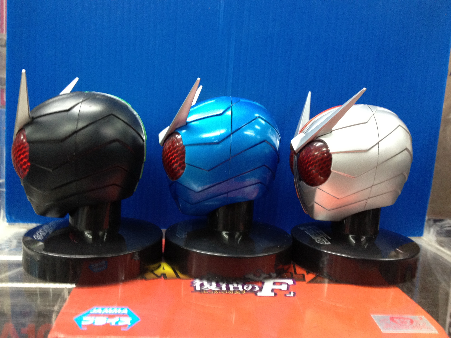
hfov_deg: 52.6
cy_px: 169
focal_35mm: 35
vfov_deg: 40.7
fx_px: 456
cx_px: 226
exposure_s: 1/20
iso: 160
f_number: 2.4
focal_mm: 4.28
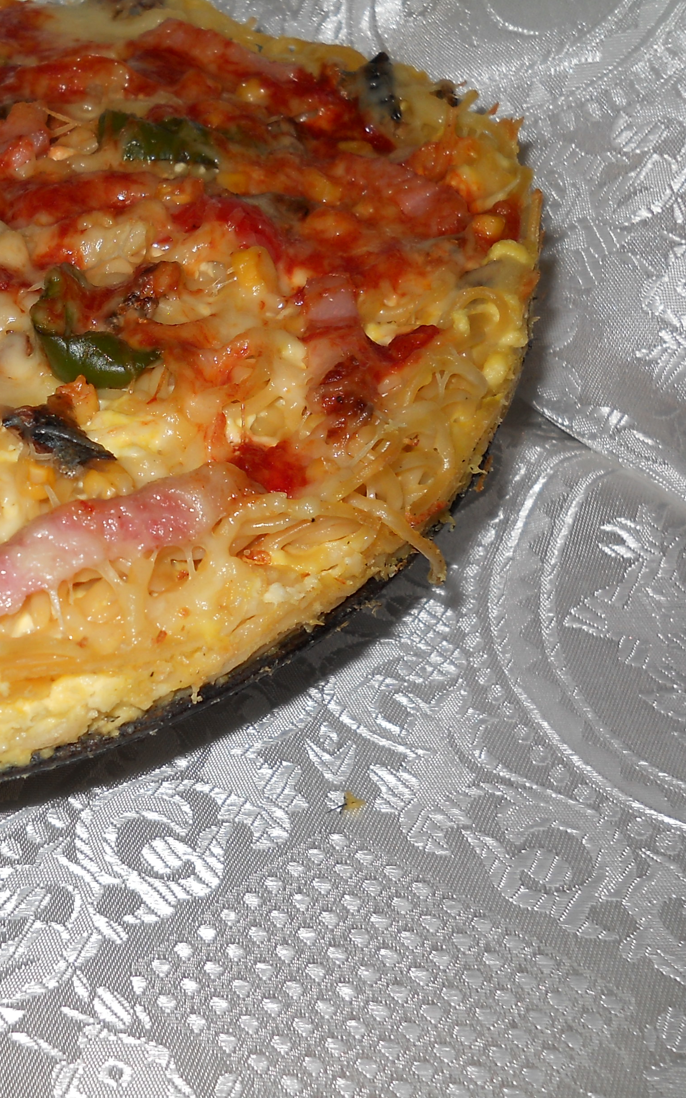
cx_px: -12
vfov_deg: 35.1
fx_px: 1735
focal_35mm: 58
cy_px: 549
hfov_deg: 21.5
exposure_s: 1/30
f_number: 5.5
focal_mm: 6.72
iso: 80
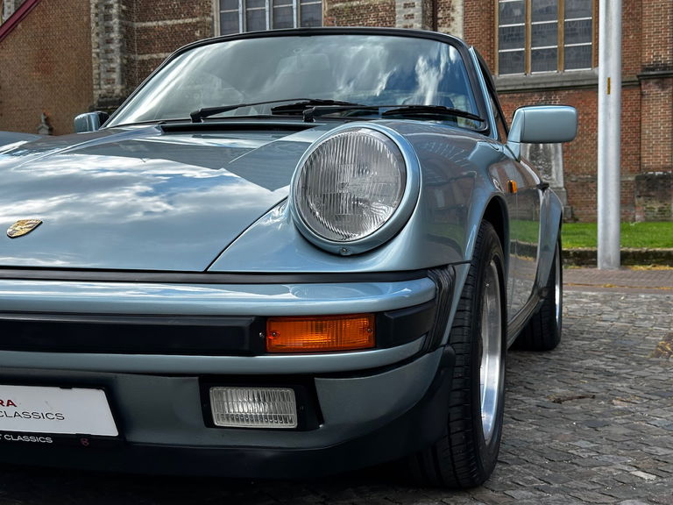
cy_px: 252
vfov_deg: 30.3
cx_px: 336
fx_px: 933
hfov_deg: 39.7
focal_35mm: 48
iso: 64
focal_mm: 6.86
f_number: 1.78
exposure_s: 1/1565
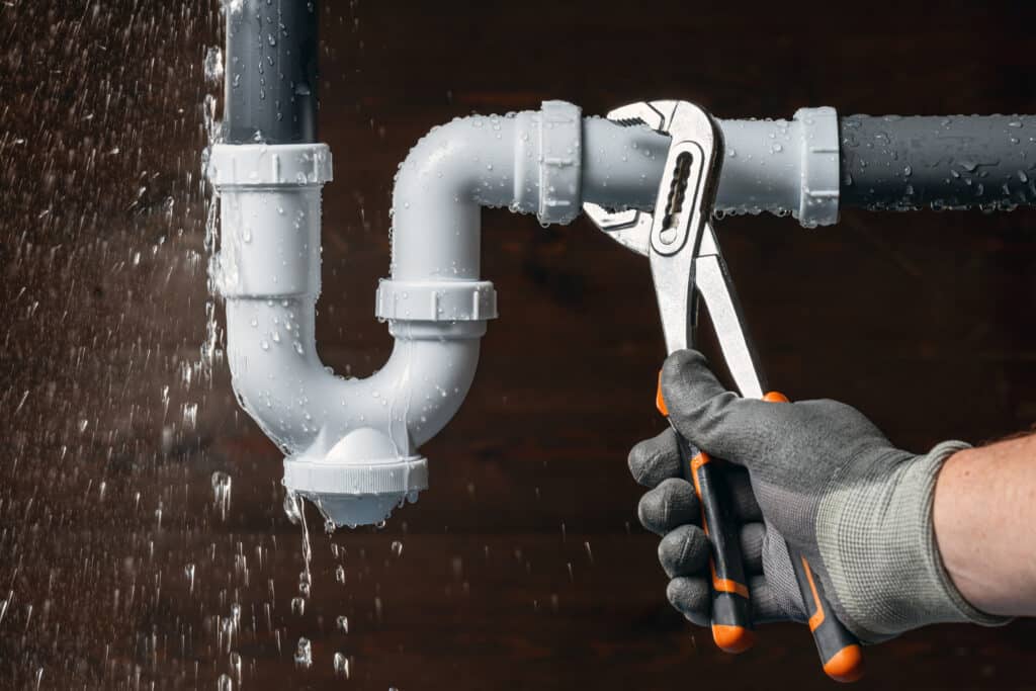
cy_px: 346
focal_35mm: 105
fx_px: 3022
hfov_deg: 19.5
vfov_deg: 13.0
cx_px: 518
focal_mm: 105
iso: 100
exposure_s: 1/6
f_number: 11
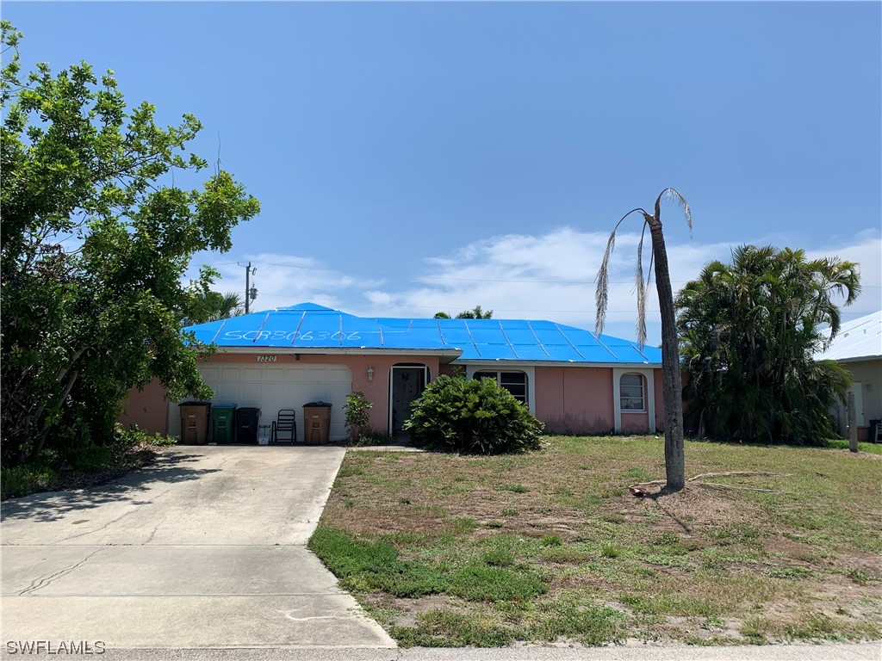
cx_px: 441
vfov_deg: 53.1
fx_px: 662
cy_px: 330
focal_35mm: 26
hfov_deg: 67.3
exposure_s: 1/3086
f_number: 1.8
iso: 25
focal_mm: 4.25
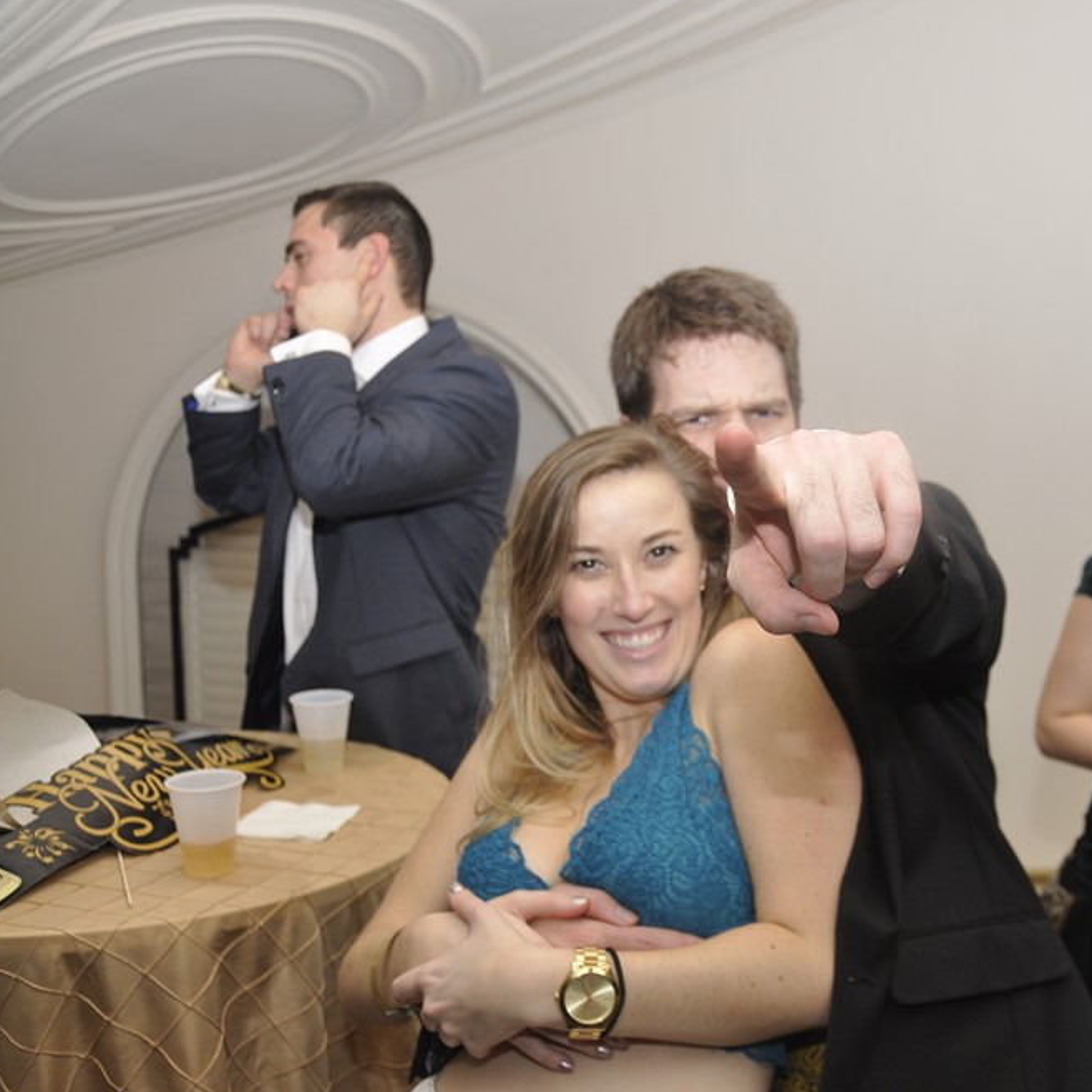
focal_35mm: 41
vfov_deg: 41.3
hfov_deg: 40.2
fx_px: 1451
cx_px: 812
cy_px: 544
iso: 400
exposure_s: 1/60
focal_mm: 21
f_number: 5
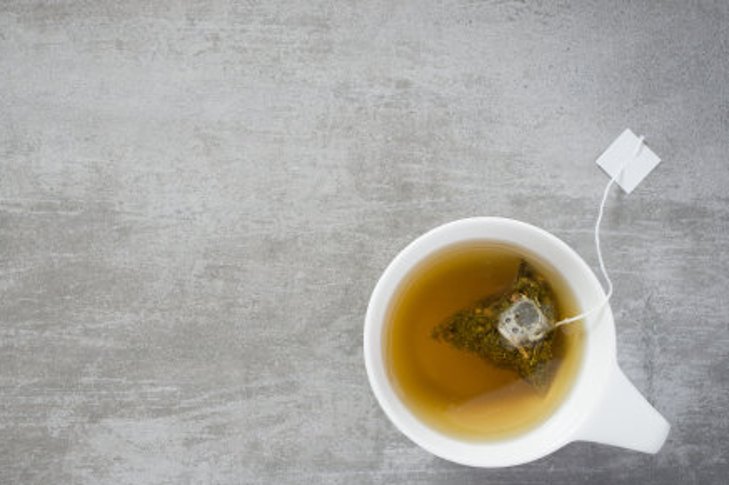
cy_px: 260
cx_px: 224
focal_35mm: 70
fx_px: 1417
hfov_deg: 28.6
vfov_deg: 19.4
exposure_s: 1/4
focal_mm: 50
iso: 100
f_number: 9
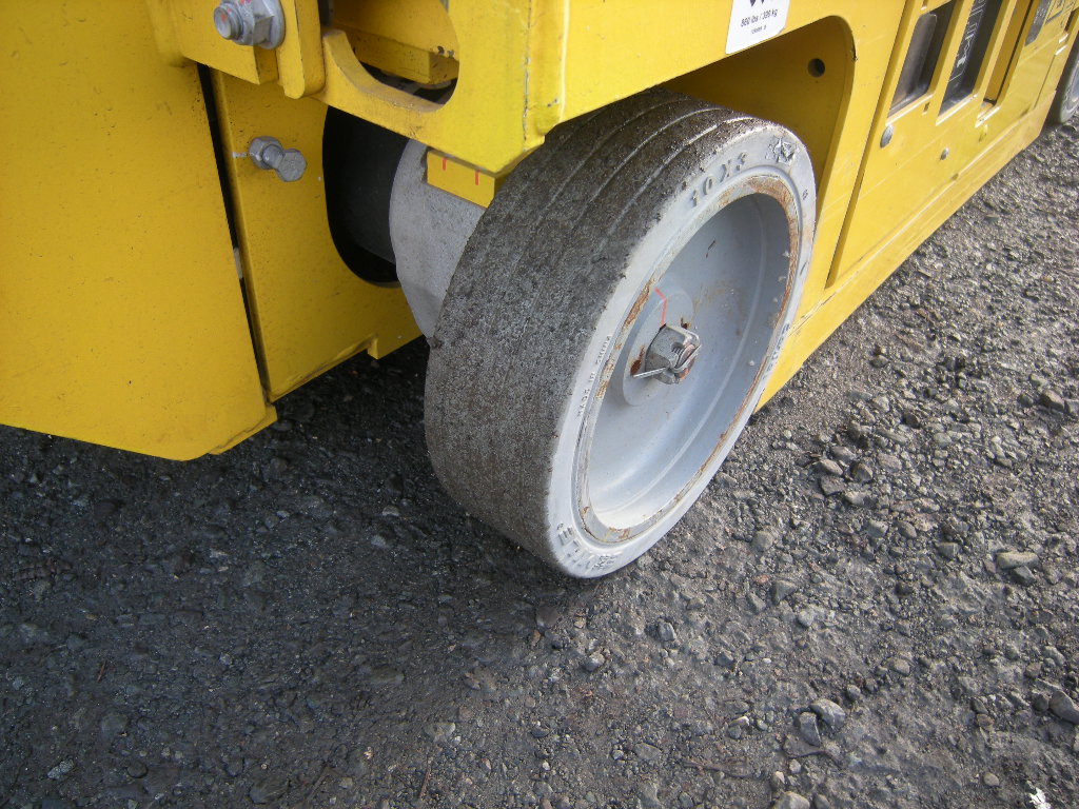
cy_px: 404
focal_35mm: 28
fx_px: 873
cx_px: 540
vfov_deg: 49.7
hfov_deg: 63.4
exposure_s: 1/50.7
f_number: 2.8
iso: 71
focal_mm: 4.7
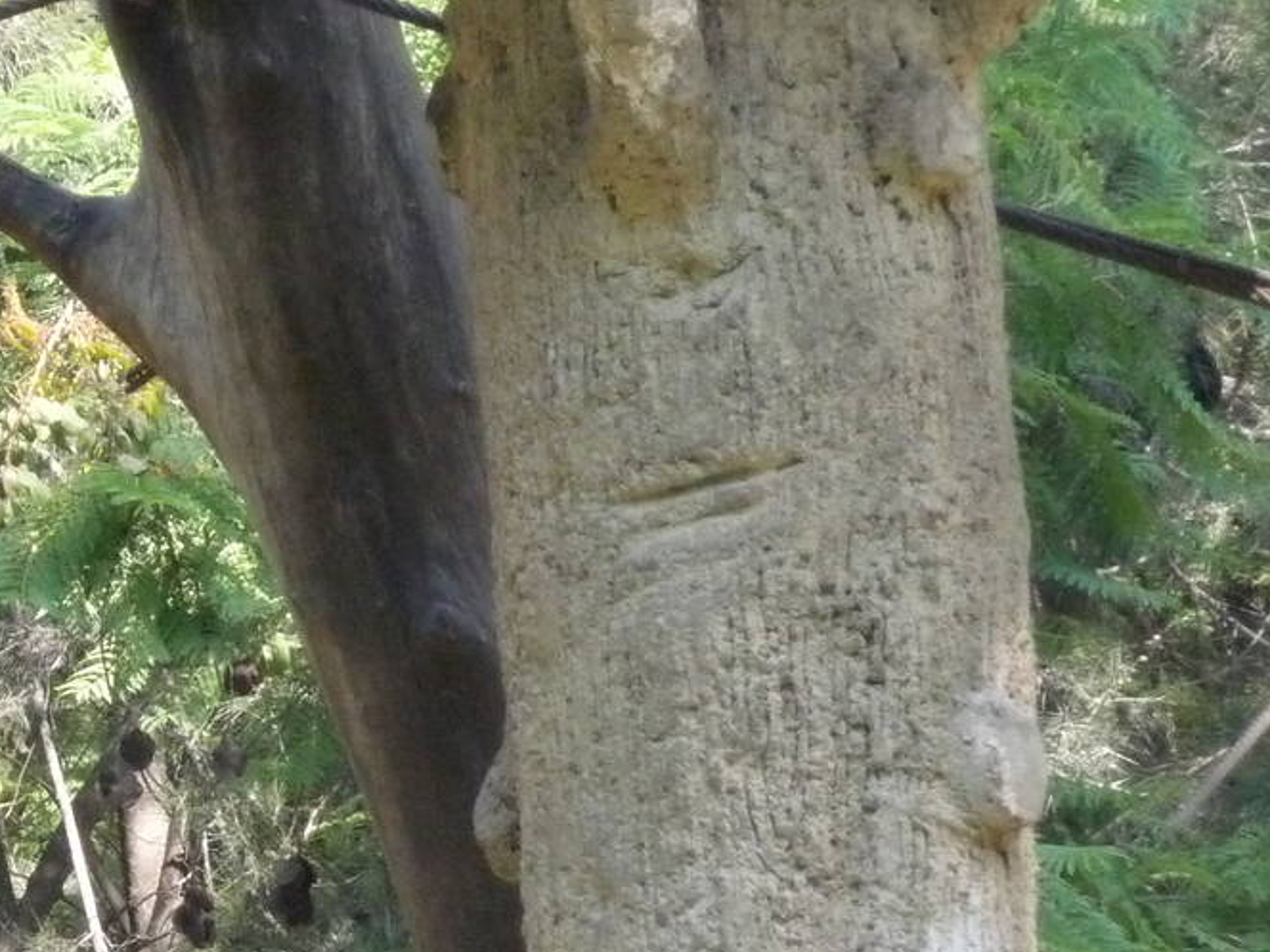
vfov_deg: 2.9
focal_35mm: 511
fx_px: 18748
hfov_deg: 3.9
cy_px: 826
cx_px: -228
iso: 640
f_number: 4.8
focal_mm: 36.4
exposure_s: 1/320
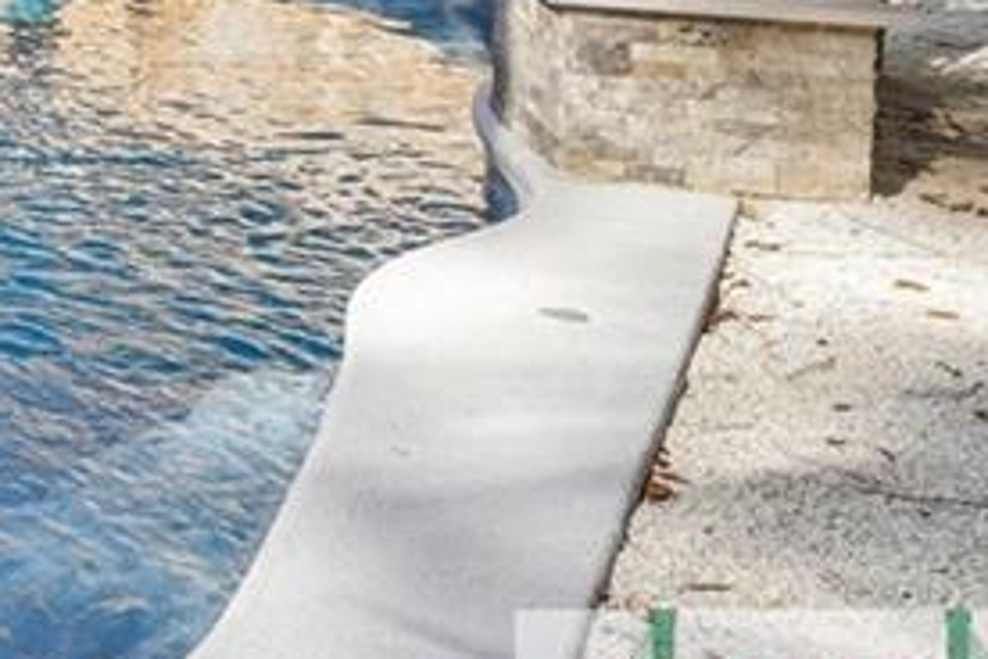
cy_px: -364
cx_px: -730
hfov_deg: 21.9
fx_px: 1729
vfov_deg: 18.7
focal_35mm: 63
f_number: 10
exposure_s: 1/60
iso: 100
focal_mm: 17
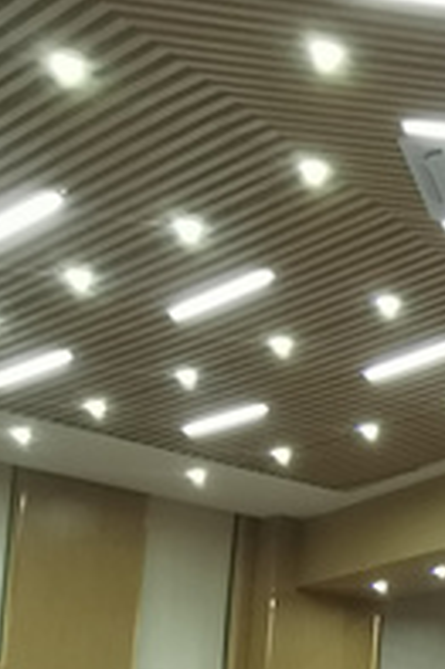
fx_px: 1412
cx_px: 1087
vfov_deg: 25.3
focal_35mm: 76
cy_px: 683
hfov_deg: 13.1
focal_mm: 2.26
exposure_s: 1/33.3
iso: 320
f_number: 2.2
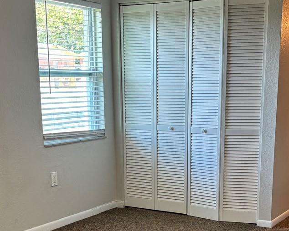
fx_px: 548
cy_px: 213
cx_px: 153
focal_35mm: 64
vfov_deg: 23.2
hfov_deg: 29.6
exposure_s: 1/60
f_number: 1.6
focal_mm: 5.96
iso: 100
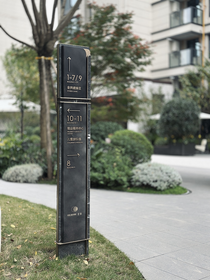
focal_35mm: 48
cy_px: 140
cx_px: 105
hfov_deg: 30.3
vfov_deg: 39.7
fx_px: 388
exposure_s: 1/236
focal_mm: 6.86
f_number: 1.78
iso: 80
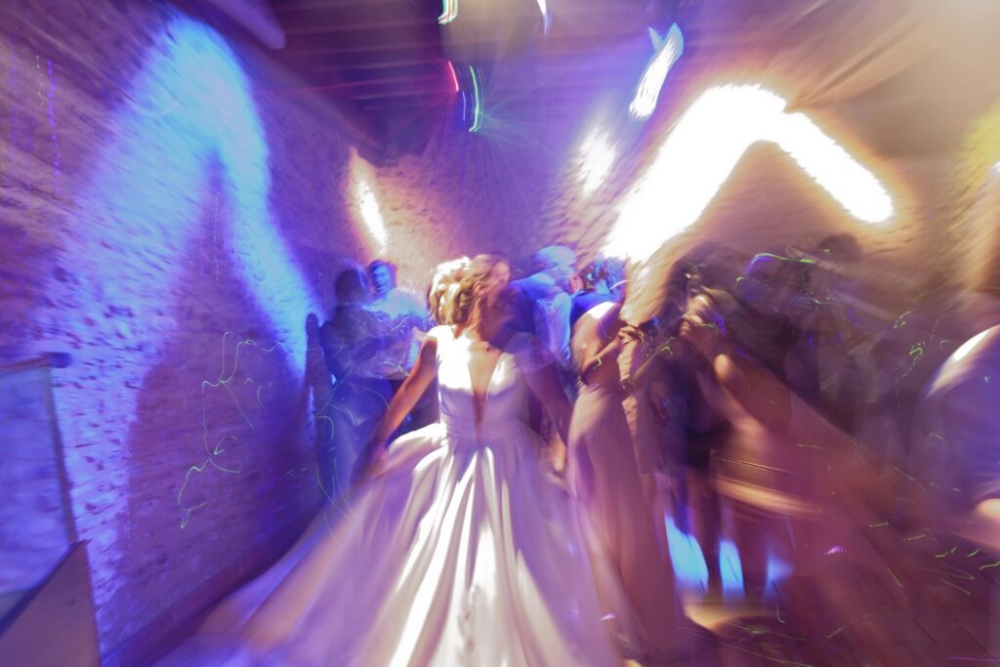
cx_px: 500
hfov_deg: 73.7
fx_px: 667
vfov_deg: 53.1
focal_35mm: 24
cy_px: 334
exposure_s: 1/1.6
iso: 250
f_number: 5.6
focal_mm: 24
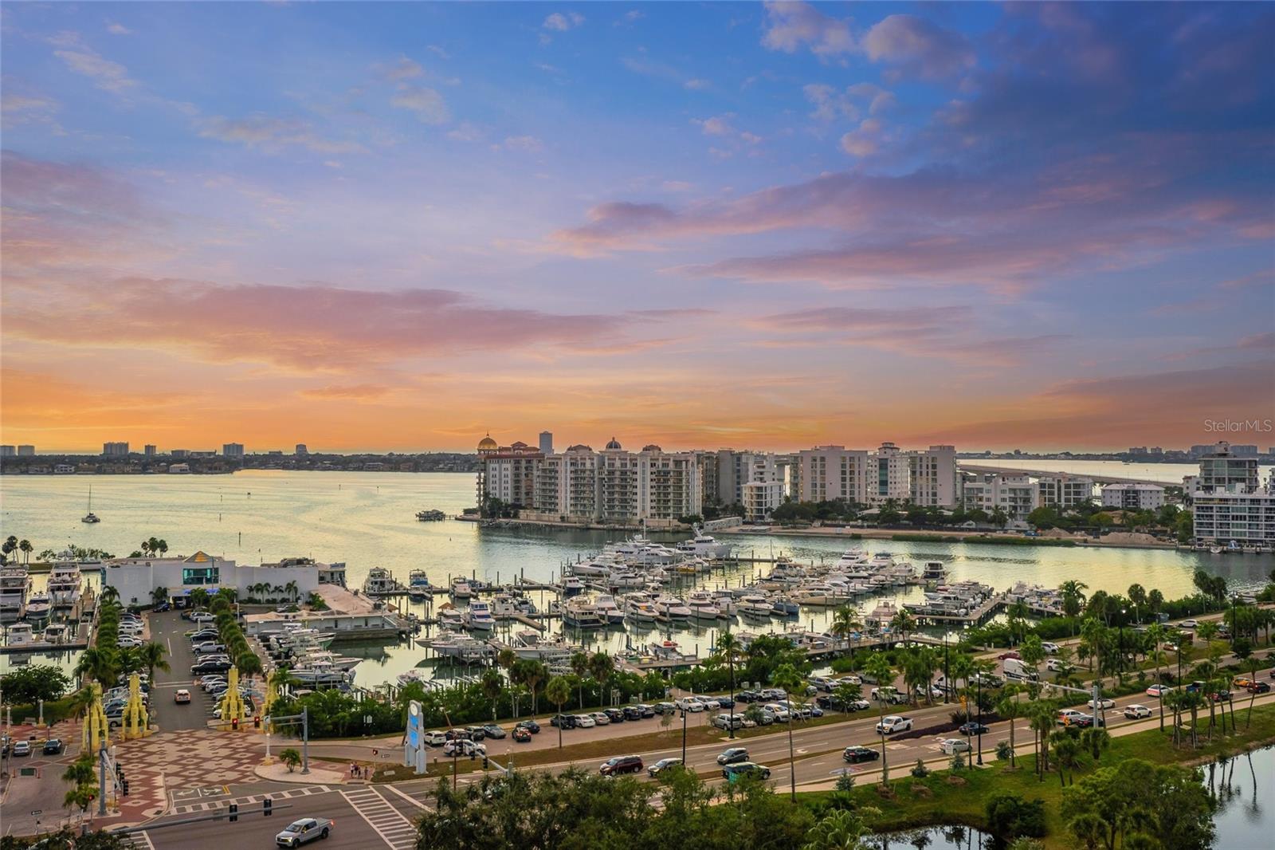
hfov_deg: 53.1
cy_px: 425
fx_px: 1275
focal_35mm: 36
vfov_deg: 36.9
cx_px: 638
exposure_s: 1/320
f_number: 2.8
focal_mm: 24
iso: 250
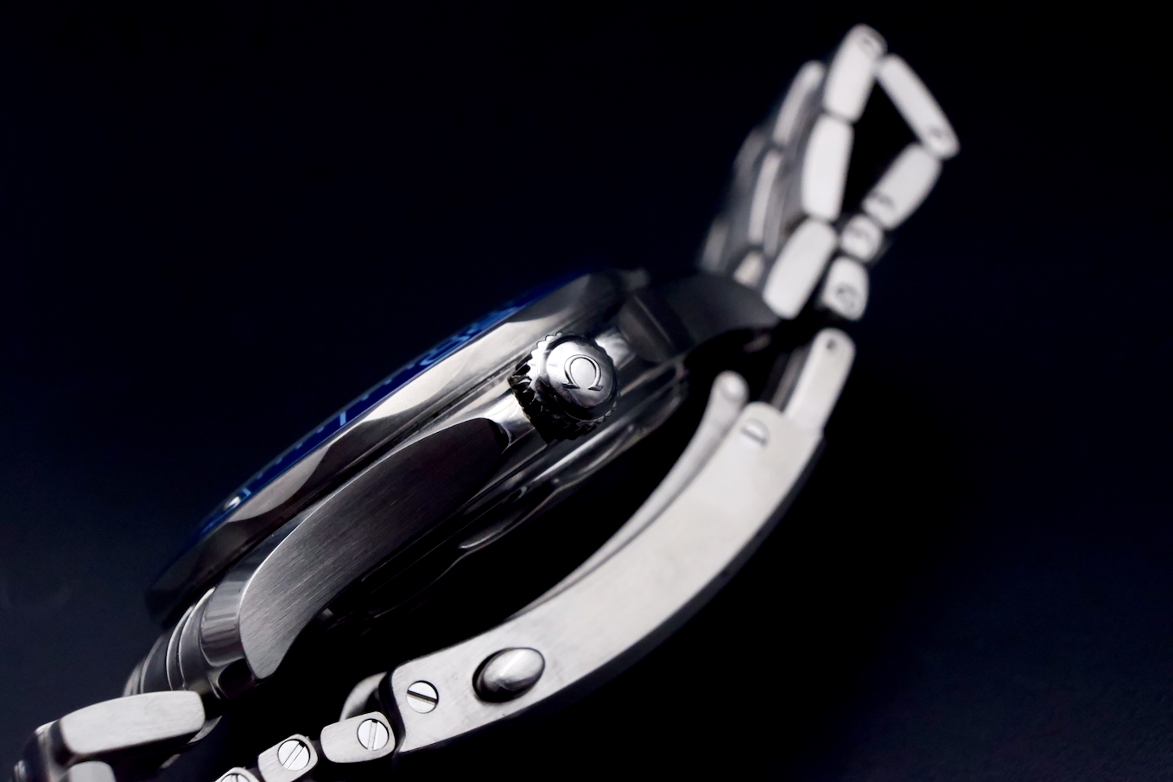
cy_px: 391
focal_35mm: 56
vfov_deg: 24.2
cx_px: 586
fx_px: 1824
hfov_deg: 35.6
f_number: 9
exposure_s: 1/4000
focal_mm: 37.4
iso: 6400
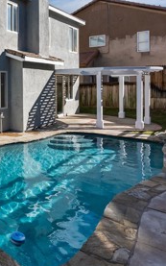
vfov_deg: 56.4
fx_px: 239
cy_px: 81
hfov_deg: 31.5
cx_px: -37
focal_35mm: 33
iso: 320
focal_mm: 14
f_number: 7.1
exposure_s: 1/640
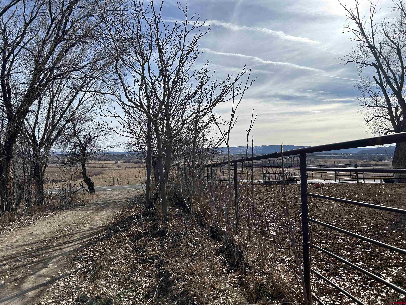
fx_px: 305
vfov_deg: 53.1
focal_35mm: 26
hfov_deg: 67.3
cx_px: 203
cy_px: 152
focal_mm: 5.7
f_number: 1.5
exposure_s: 1/9434
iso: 50
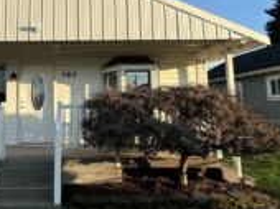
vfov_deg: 42.6
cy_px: 81
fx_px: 267
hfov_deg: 51.9
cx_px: 56
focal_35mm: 33
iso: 50
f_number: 2.2
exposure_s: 1/1048
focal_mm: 2.22
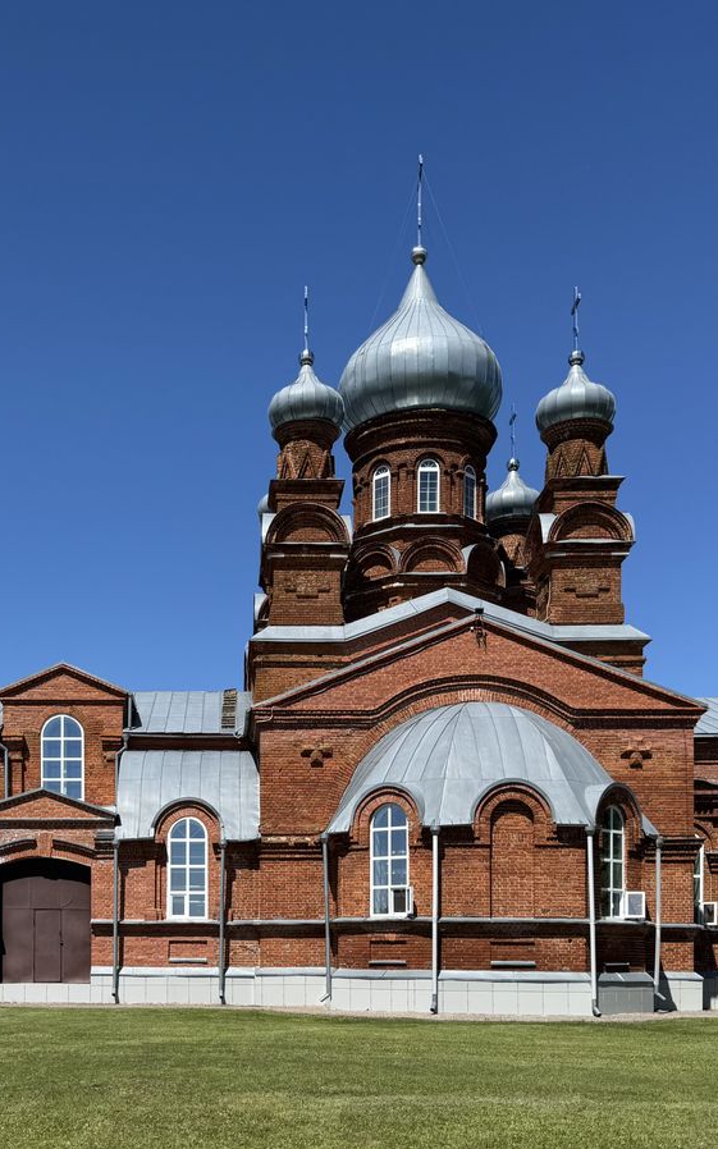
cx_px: 202
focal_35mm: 34
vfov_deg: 56.7
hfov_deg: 36.6
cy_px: 574
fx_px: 1065
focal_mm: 6.76
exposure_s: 1/4608
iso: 80
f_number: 1.78
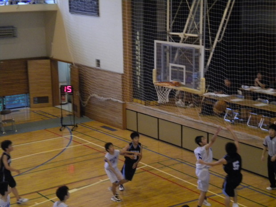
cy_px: 104
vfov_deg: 18.7
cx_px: 138
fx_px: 630
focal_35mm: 79
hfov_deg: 24.7
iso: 800
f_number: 5.1
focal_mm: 14.3
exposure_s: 1/90
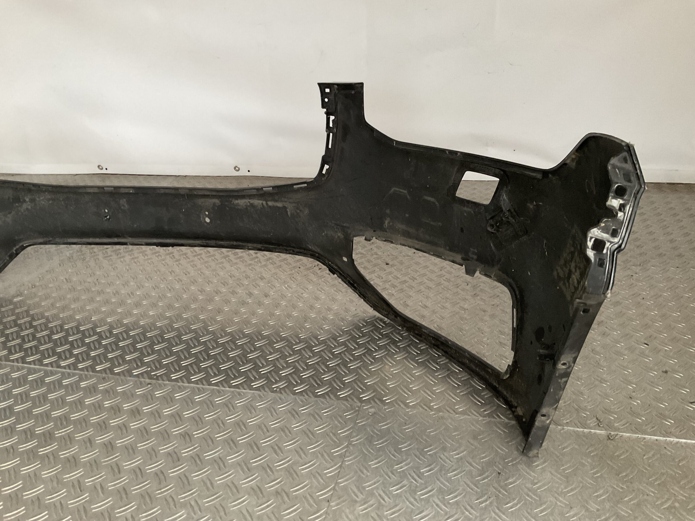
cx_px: 348
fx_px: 582
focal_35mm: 29
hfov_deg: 61.7
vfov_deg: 48.2
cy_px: 260
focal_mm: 3
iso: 200
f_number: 1.8
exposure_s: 1/50
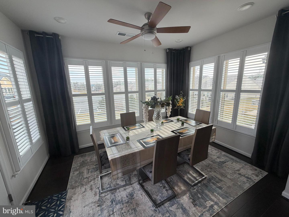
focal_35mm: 14
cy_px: 108
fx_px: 117
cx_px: 144
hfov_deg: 102.1
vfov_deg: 85.7
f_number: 2.2
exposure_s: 1/121
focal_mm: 2.22
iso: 64
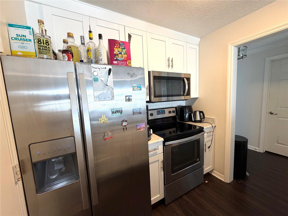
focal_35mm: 14
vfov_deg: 85.7
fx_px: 116
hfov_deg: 102.1
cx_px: 144
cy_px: 108
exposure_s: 1/60
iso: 200
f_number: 2.2
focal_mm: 2.22
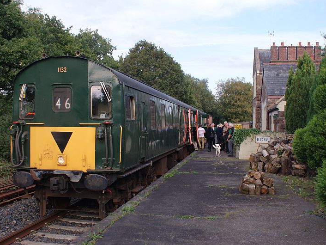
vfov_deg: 39.7
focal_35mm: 36
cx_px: 176
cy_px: 123
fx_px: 339
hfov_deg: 51.3
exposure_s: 1/60
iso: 100
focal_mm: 22
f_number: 6.3
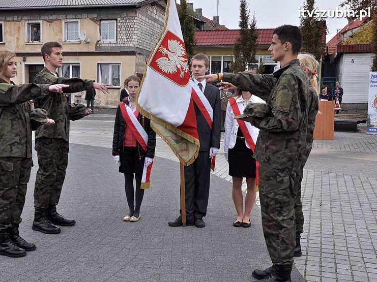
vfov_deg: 33.6
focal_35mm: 43
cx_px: 165
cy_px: 139
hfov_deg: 43.8
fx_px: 468
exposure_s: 1/400
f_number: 10
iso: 500
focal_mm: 26
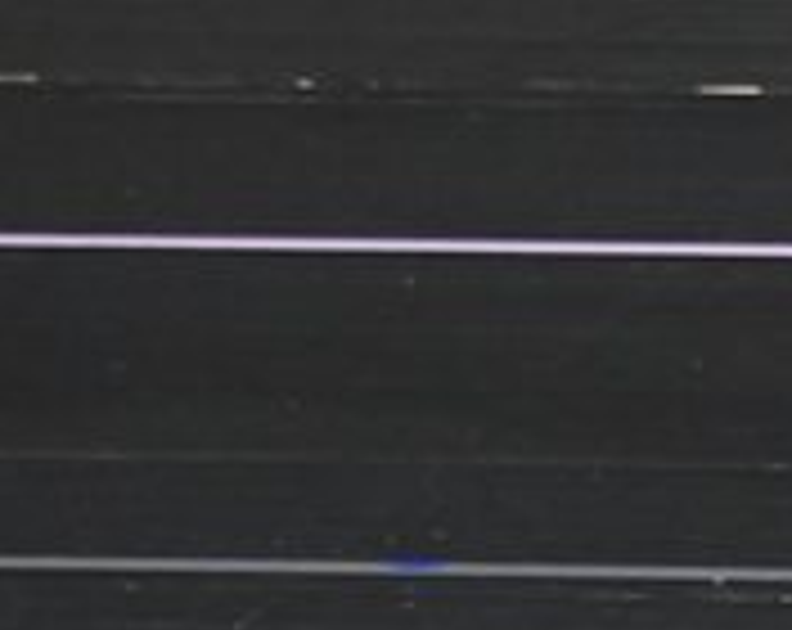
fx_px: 36322
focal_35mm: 1553
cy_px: -320
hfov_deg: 1.2
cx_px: 1438
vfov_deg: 1.0
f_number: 5.6
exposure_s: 1/400
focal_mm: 250
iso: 4000
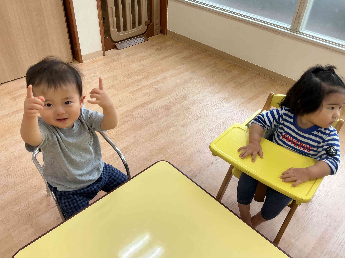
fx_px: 289
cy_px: 129
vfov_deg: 48.2
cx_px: 172
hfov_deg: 61.7
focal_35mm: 29
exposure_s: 1/120
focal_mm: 3
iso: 25
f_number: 1.8
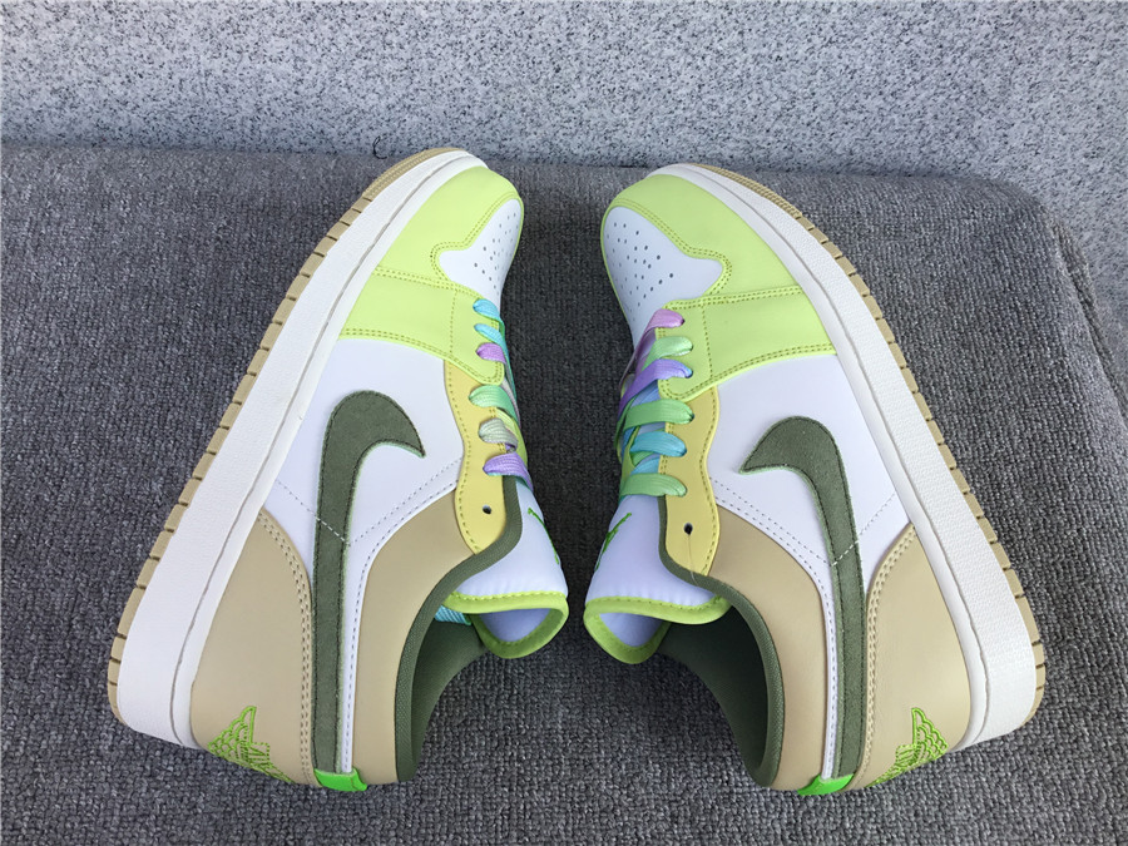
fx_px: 1010
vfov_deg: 45.4
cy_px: 423
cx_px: 564
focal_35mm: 31
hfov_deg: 58.4
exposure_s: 1/313
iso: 25
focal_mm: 3.3
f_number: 2.4
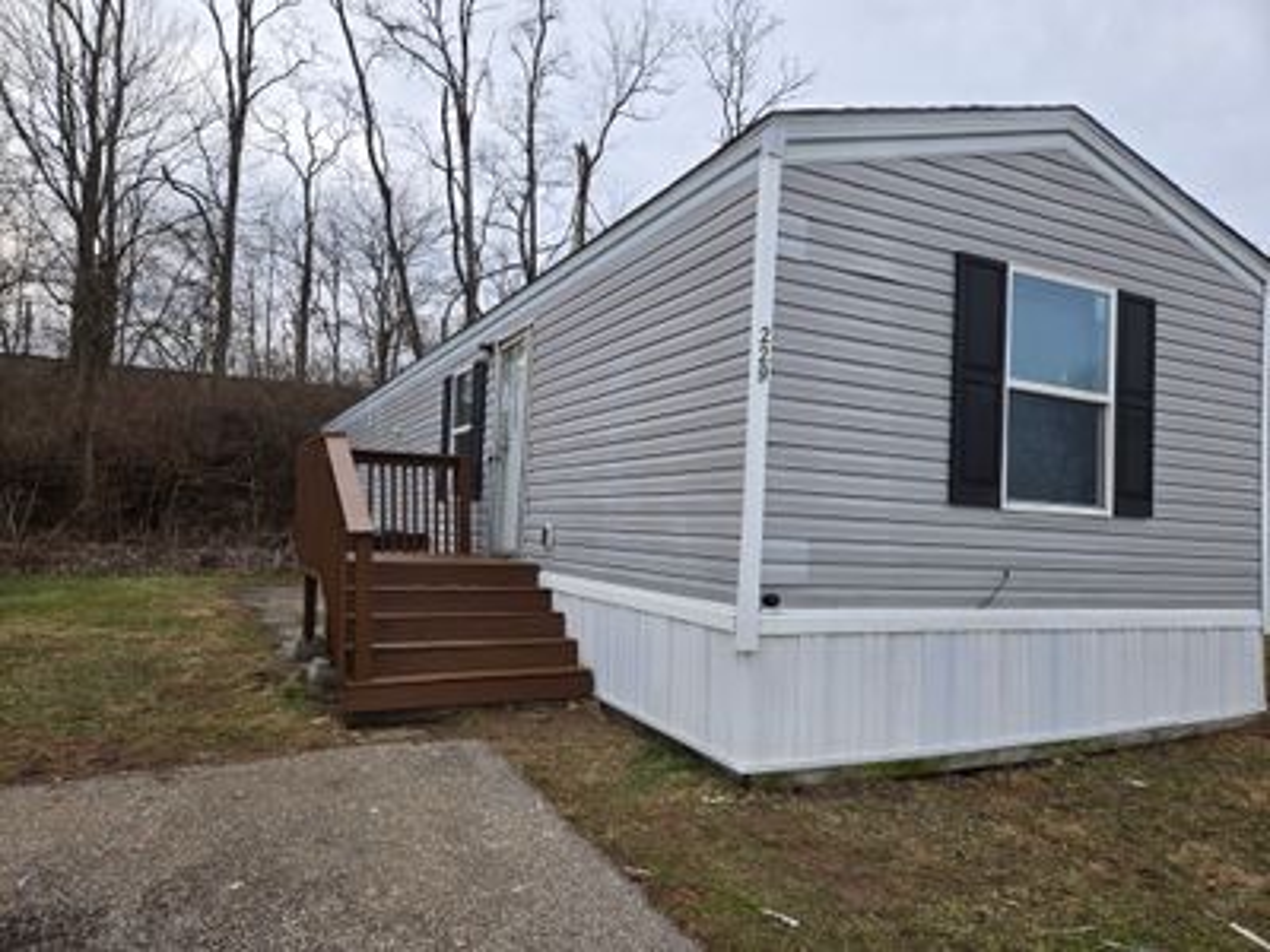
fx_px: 844
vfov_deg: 58.9
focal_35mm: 23
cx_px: 635
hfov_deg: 73.9
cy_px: 476
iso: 25
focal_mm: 5.4
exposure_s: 1/358
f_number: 1.8
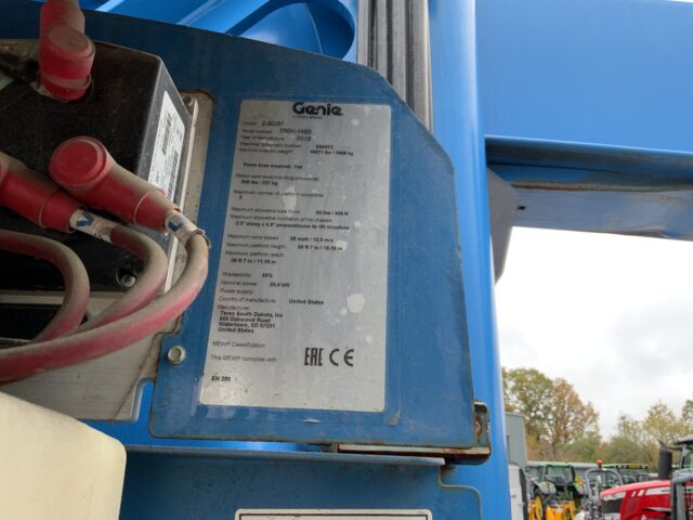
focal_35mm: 29
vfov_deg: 48.2
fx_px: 581
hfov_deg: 61.7
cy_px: 260
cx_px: 346
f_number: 1.8
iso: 25
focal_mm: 3
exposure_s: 1/122
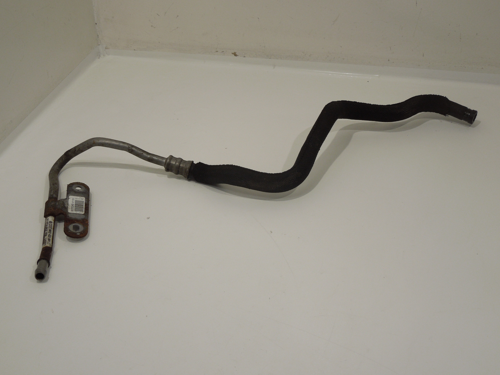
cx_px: 250
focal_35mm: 54
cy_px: 188
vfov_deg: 27.0
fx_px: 780
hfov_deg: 35.5
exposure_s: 1/50
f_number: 4.2
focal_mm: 9.8
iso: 160
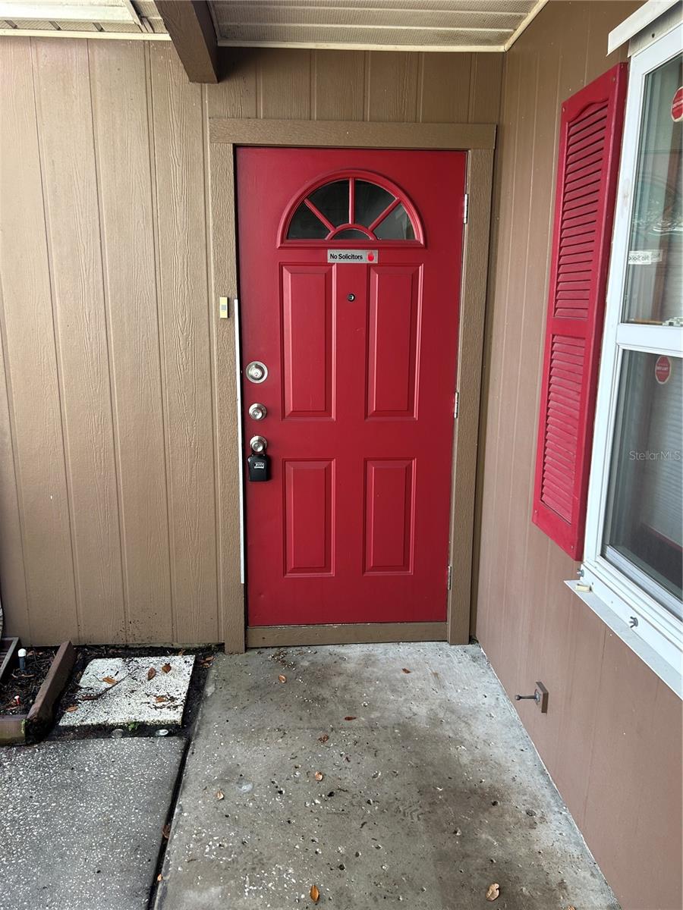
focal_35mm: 26
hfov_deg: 53.1
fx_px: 684
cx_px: 342
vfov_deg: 67.3
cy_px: 455
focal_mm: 5.7
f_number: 1.5
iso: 64
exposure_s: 1/121
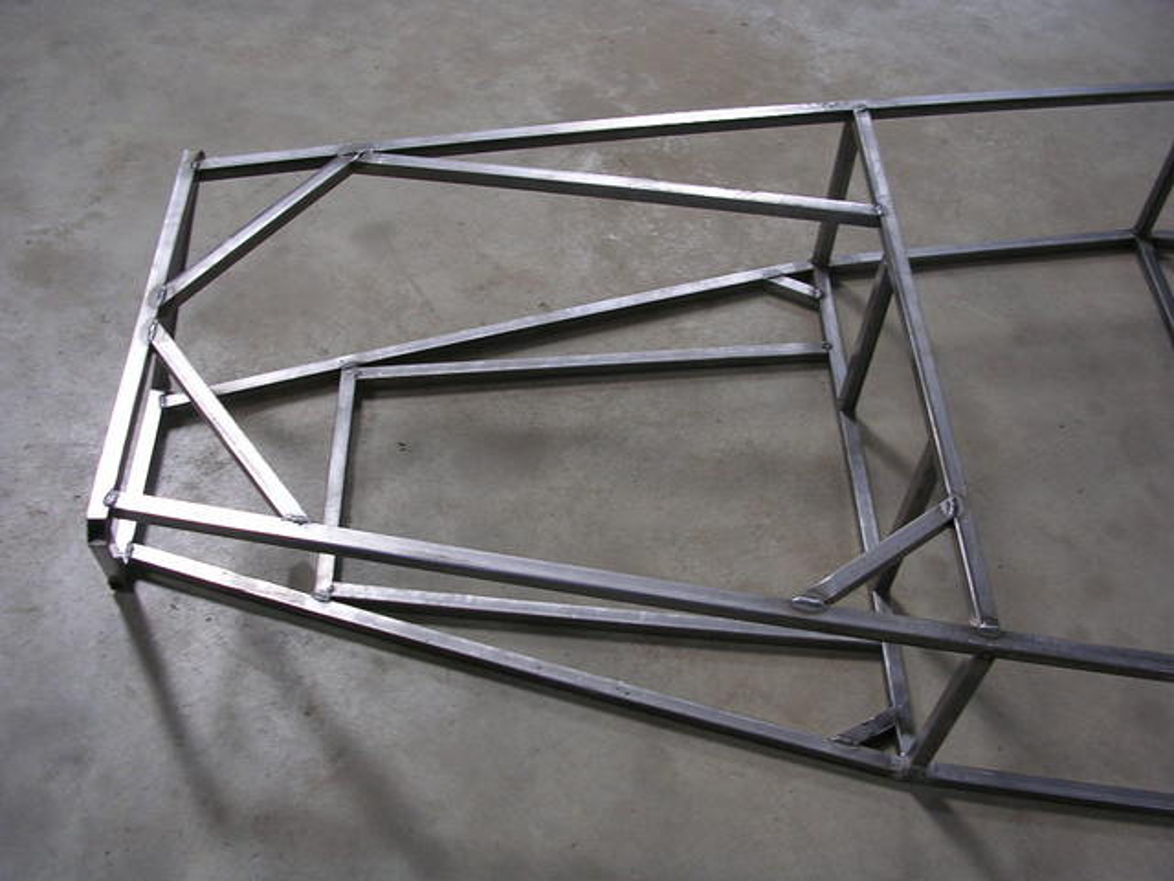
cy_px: 440
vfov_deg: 37.7
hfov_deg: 49.0
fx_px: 1289
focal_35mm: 38
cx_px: 587
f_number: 2.8
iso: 50
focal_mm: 5.8
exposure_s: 1/19.3
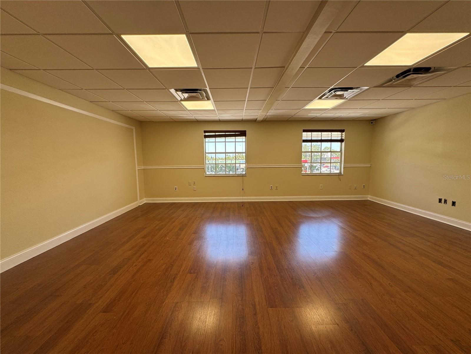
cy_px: 177
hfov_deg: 102.1
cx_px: 236
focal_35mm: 14
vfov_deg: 85.7
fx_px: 190
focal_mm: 2.22
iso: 40
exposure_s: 1/99
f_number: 2.2
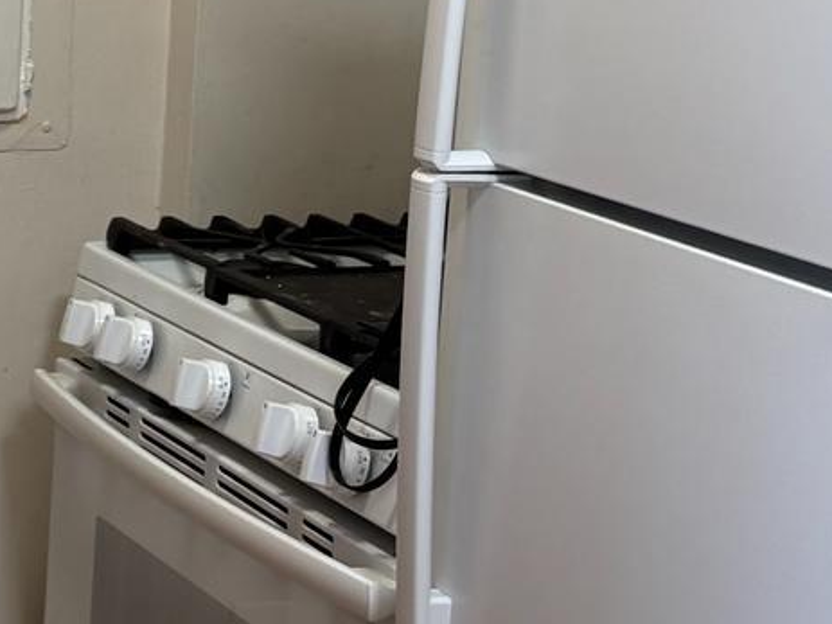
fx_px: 2763
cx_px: -440
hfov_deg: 15.7
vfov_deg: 12.8
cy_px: 120
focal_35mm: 115
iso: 125
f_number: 1.6
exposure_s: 1/60
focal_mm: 5.96
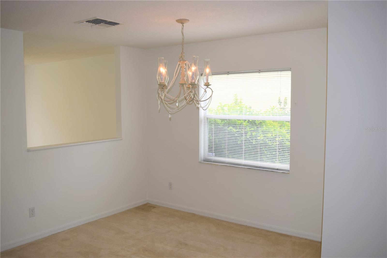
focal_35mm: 32
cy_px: 129
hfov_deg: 59.5
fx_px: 339
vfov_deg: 41.7
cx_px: 194
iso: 160
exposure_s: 1/125
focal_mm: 21
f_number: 5.6
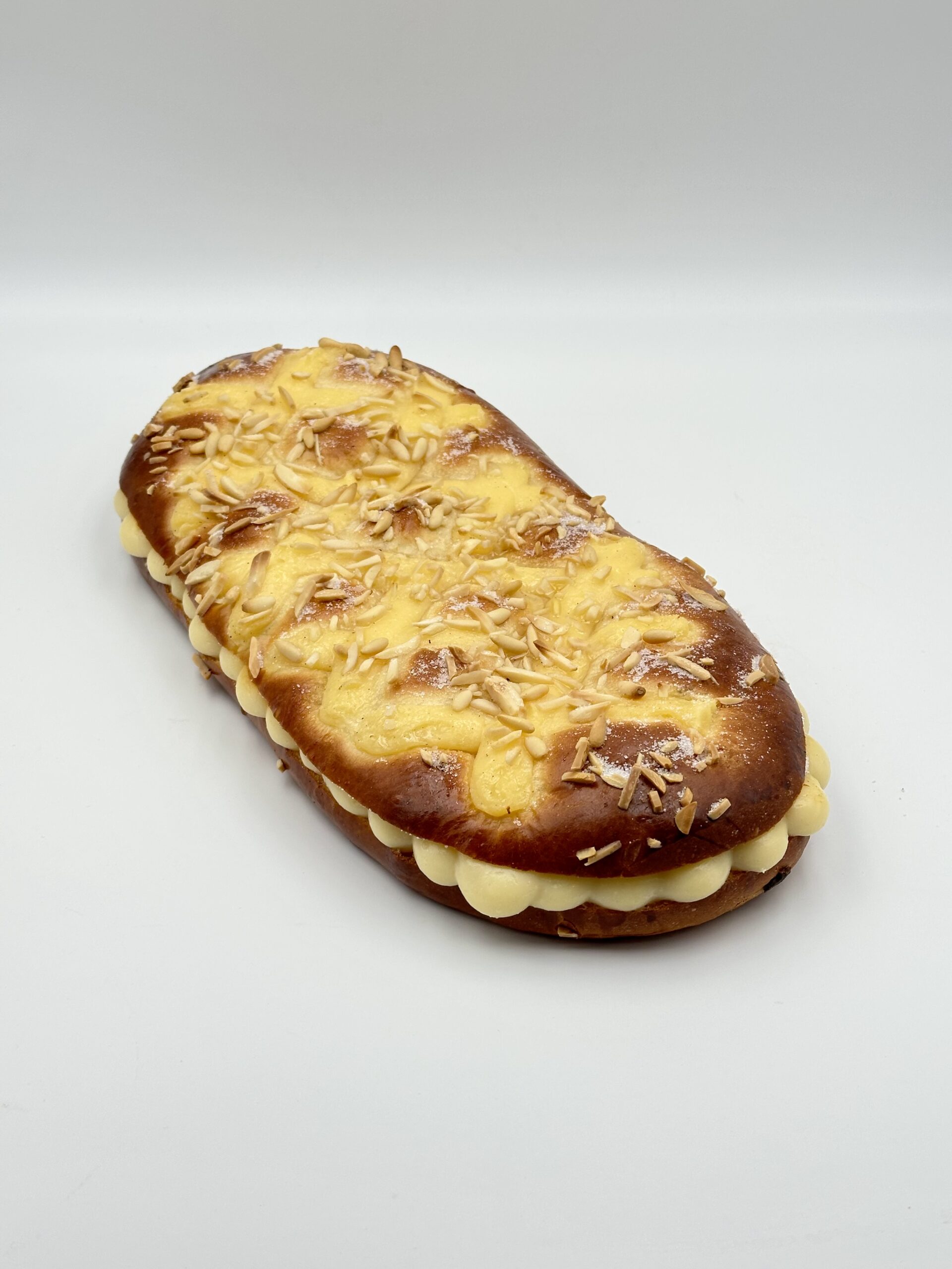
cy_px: 634
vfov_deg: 39.7
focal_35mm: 48
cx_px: 476
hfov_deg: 30.3
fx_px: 1760
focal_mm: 6.86
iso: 64
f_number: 1.78
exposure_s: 1/1073
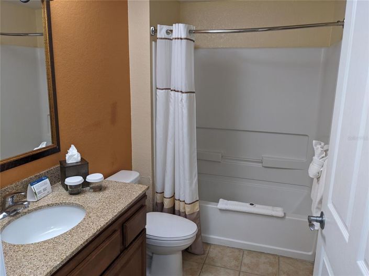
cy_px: 138
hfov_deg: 65.3
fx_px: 288
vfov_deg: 51.3
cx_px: 184
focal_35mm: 27
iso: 62
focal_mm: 4.38
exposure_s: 1/30
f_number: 1.73
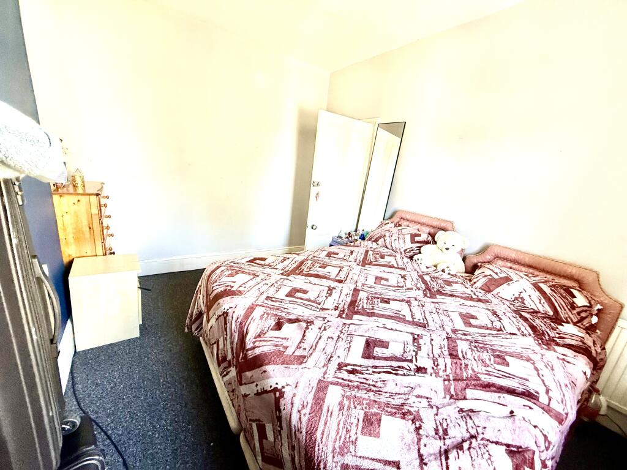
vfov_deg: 85.7
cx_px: 314
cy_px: 235
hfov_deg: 102.1
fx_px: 254
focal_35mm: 14
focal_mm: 2.22
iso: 320
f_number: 2.2
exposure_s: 1/93
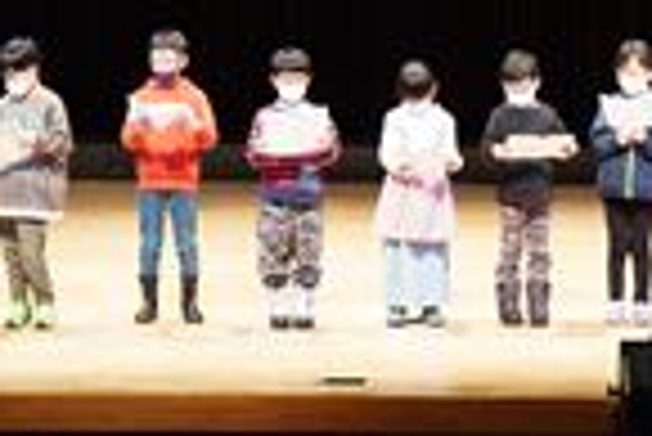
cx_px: 432
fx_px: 4582
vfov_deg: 5.4
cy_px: -299
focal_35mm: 253
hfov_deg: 8.1
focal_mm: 49
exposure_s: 1/80
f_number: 4.5
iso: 2500
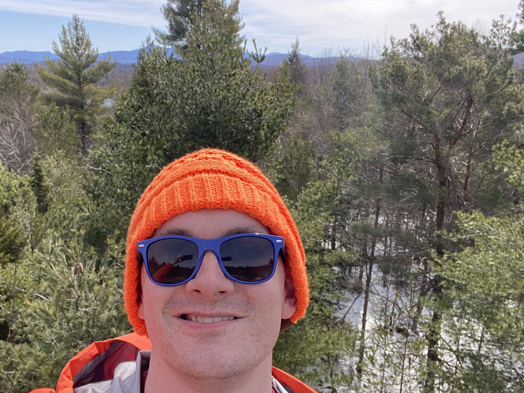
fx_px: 530
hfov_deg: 51.9
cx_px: 188
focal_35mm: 35
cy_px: 205
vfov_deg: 40.7
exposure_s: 1/344
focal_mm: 2.71
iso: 25
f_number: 2.2
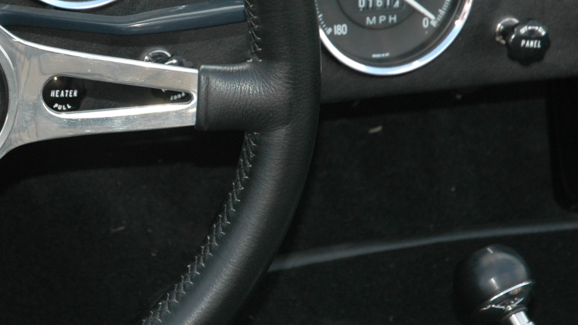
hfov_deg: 11.5
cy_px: 30
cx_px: 162
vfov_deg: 6.5
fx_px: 2852
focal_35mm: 186
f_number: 4.5
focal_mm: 55
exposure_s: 1/200
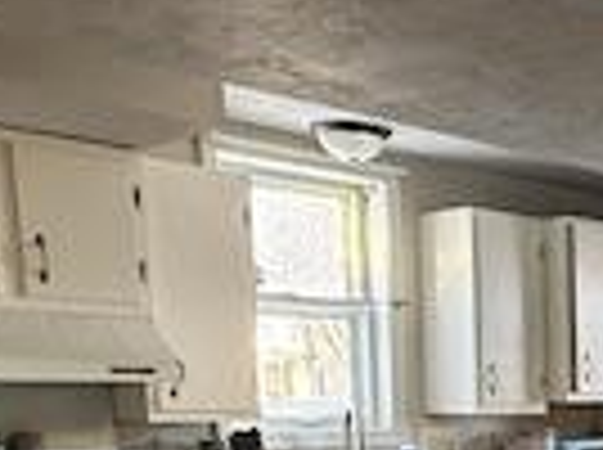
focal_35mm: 67
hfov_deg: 26.4
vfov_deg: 19.8
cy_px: 612
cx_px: 688
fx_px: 1165
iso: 640
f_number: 2.2
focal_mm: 2.22
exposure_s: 1/120
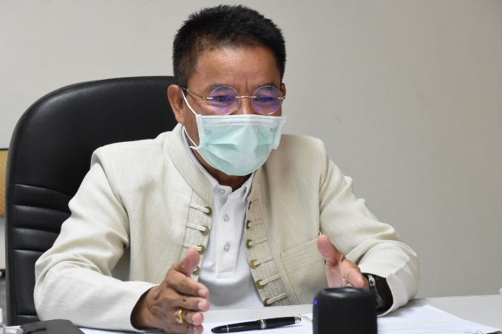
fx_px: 1848
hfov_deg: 15.5
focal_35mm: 133
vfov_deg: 10.3
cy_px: 184
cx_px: 243
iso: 2500
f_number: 5.6
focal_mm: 75
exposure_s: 1/100
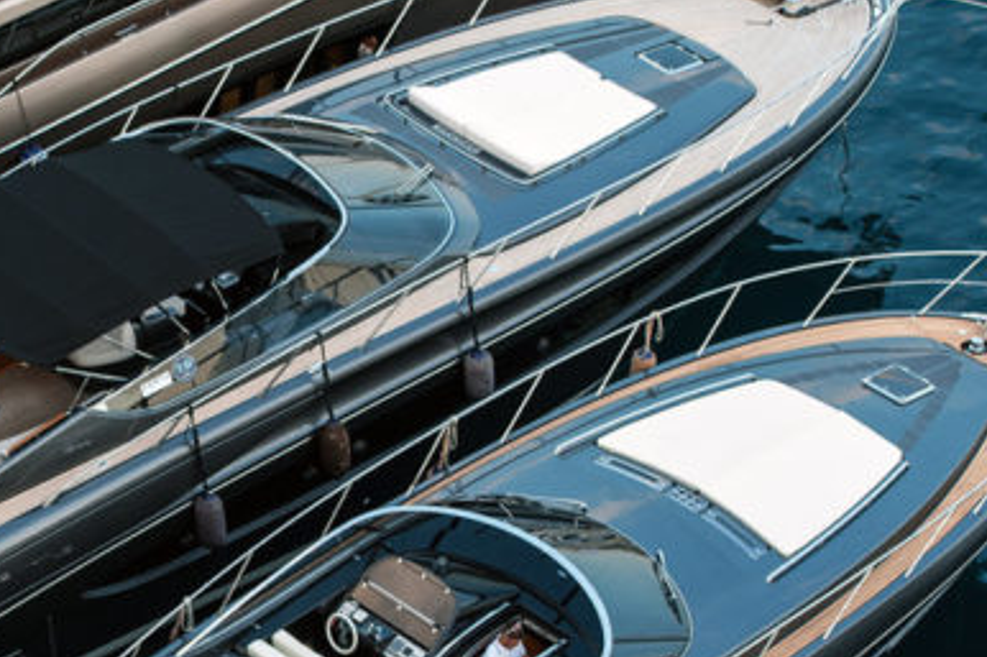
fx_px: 3974
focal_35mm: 145
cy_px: 486
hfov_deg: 14.0
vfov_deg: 9.4
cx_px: 66
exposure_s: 1/125
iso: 1000
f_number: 4.5
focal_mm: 70
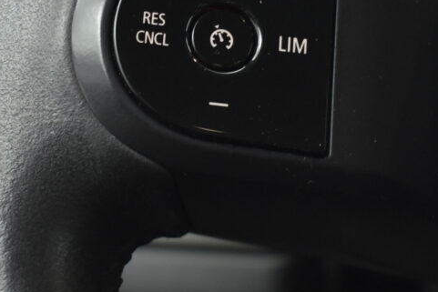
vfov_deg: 13.8
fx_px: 1206
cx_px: 195
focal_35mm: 99
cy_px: 97
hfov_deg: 20.6
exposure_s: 1/50
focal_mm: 31
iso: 1600
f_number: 4.2
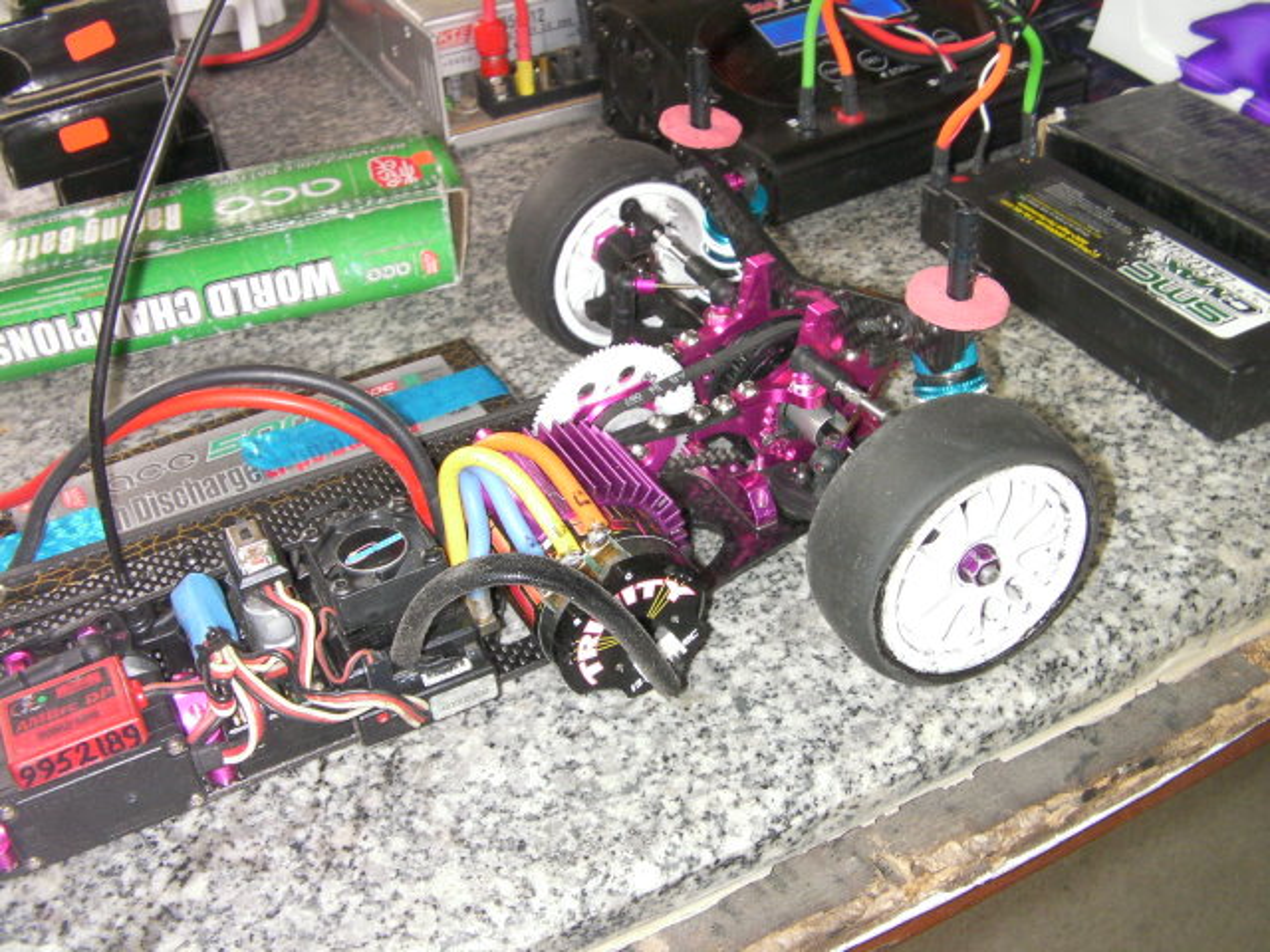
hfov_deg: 49.0
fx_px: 1394
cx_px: 635
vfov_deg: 37.7
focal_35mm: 38
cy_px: 476
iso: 192
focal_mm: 6.8
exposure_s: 1/30
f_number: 5.6
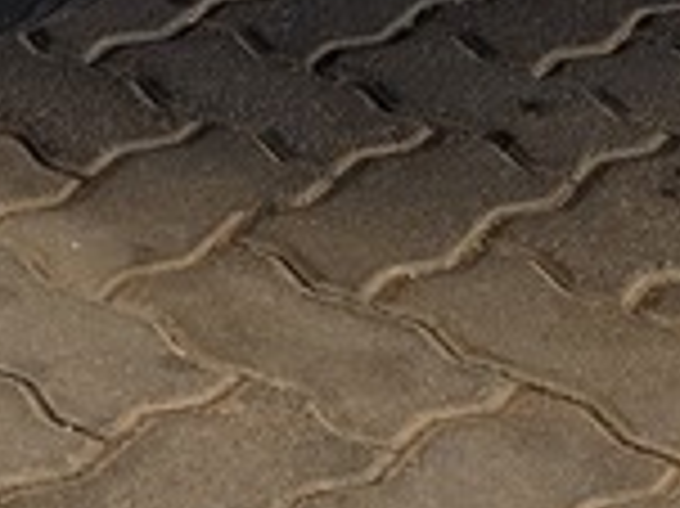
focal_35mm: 156
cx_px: 45
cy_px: -1025
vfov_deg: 8.1
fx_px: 3062
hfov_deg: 12.6
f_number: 1.7
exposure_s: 1/180
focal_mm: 6.25
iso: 64
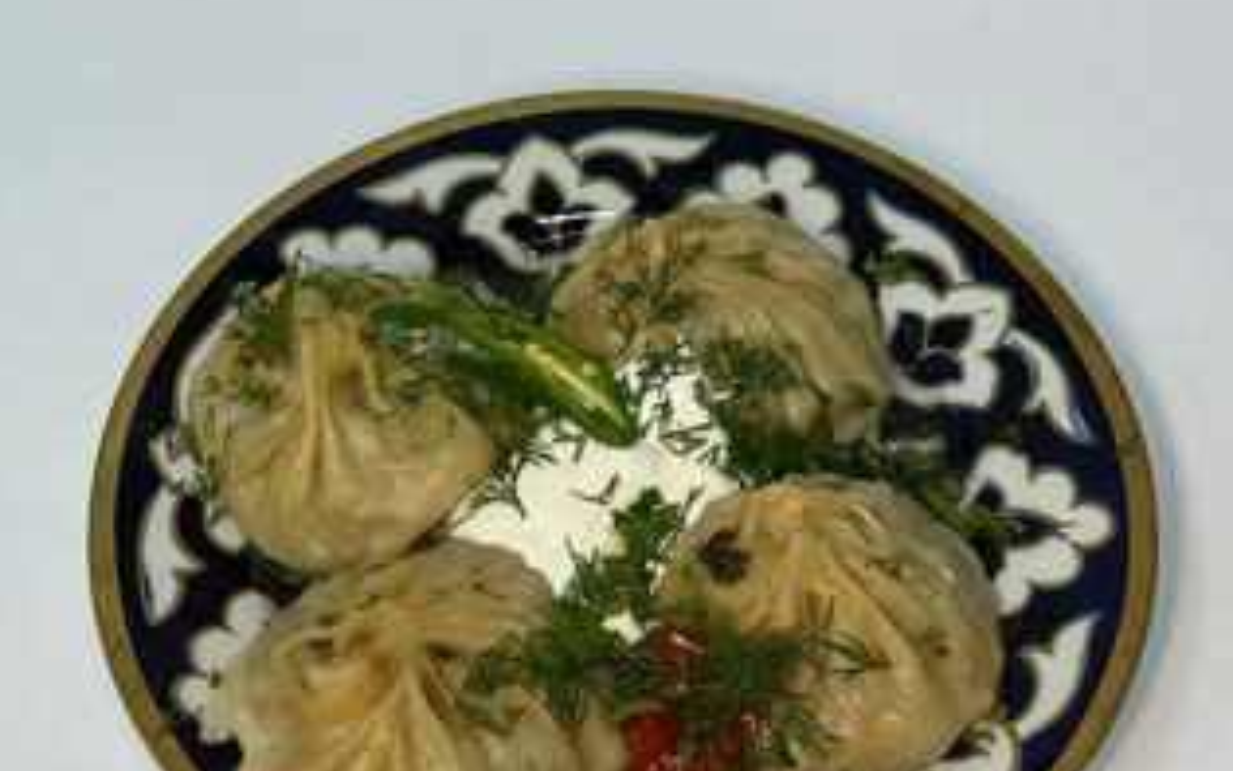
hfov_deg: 29.8
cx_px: 615
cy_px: 366
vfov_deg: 18.9
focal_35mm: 69
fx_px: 2319
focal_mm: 6.76
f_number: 1.78
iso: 64
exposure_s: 1/120
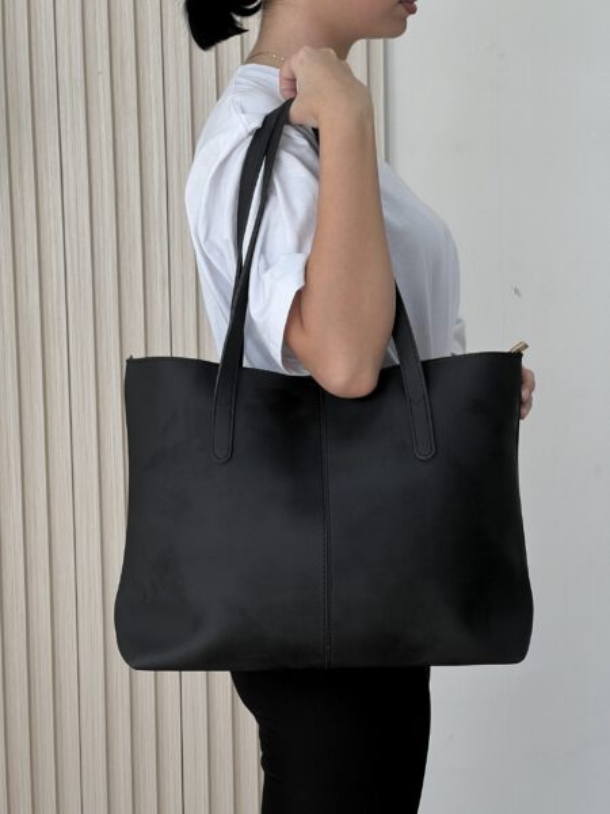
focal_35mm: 77
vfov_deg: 25.3
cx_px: 305
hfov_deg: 19.1
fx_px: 1809
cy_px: 407
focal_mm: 9
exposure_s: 1/100
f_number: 2.8
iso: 32
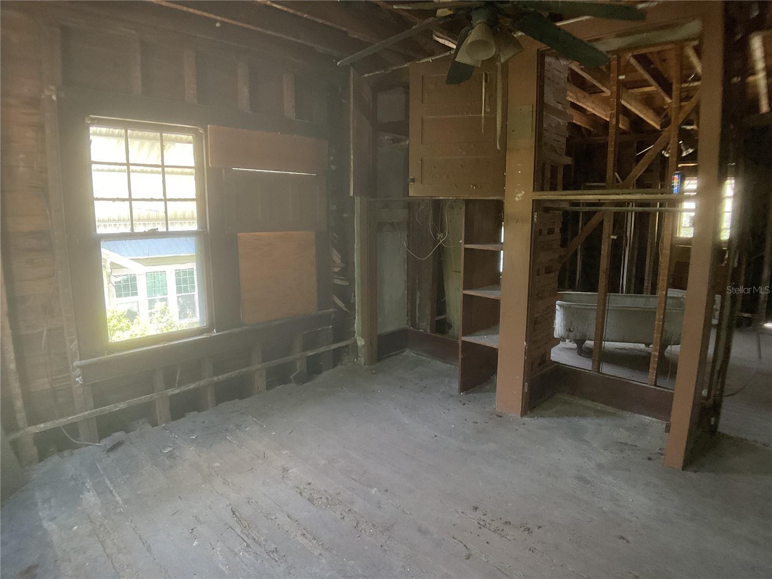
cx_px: 386
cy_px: 290
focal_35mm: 29
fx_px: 647
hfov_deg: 61.7
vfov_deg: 48.2
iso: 100
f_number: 1.8
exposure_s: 1/60
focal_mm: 3
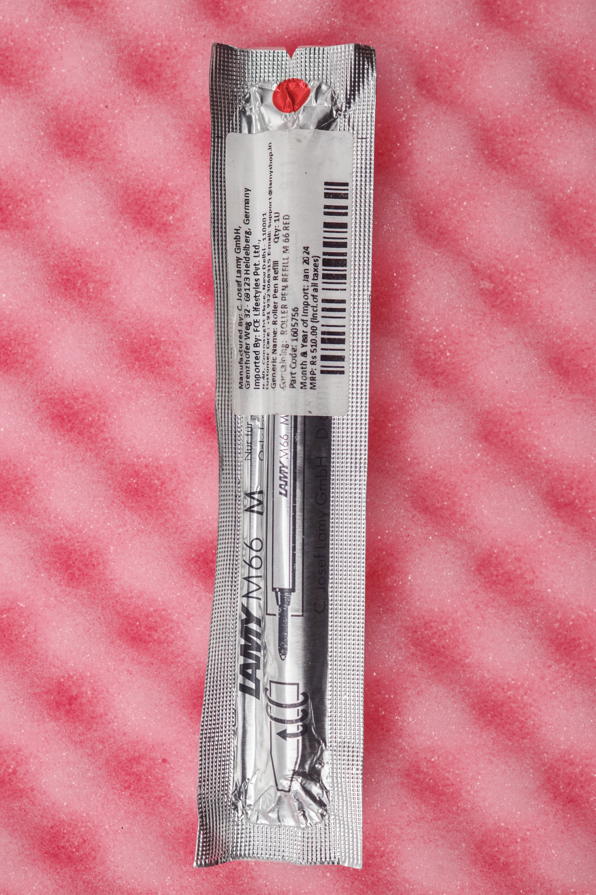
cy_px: 448
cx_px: 298
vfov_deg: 43.6
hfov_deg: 29.9
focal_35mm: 45
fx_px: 1117
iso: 800
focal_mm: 30
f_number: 5
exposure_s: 1/500
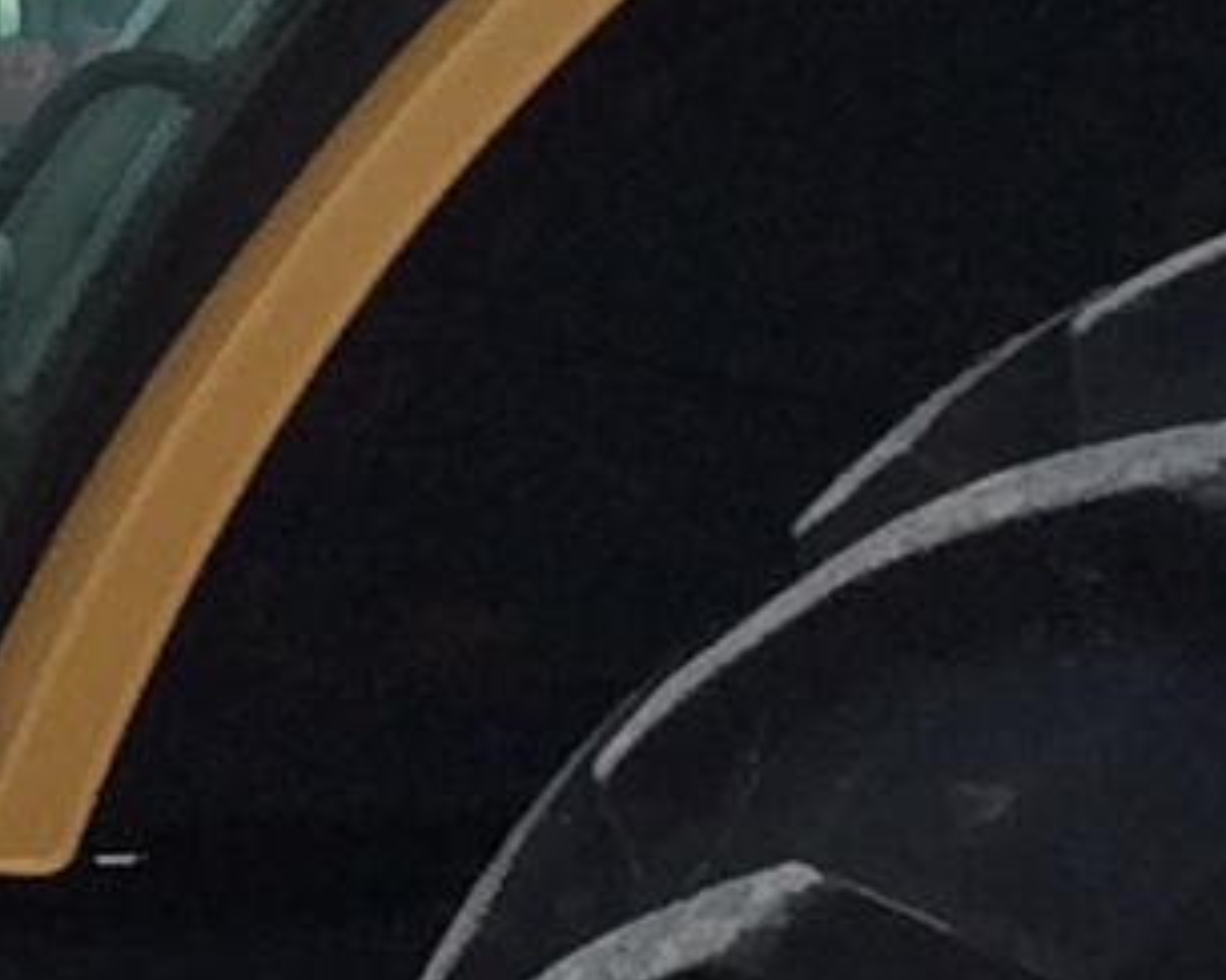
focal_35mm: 265
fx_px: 9615
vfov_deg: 5.8
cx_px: -812
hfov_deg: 7.1
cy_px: 860
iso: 32
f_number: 2.4
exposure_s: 1/1192
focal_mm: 3.3
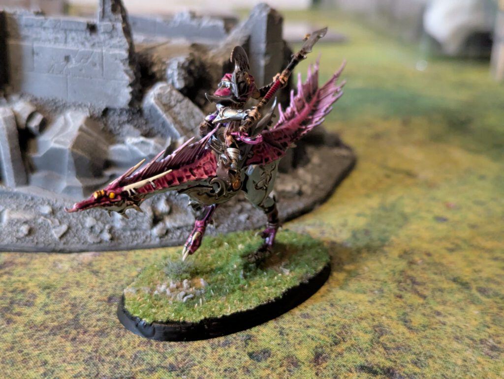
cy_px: 190
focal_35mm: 48
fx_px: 700
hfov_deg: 39.6
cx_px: 252
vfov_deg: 30.3
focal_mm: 6.81
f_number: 1.85
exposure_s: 1/27.7
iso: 783
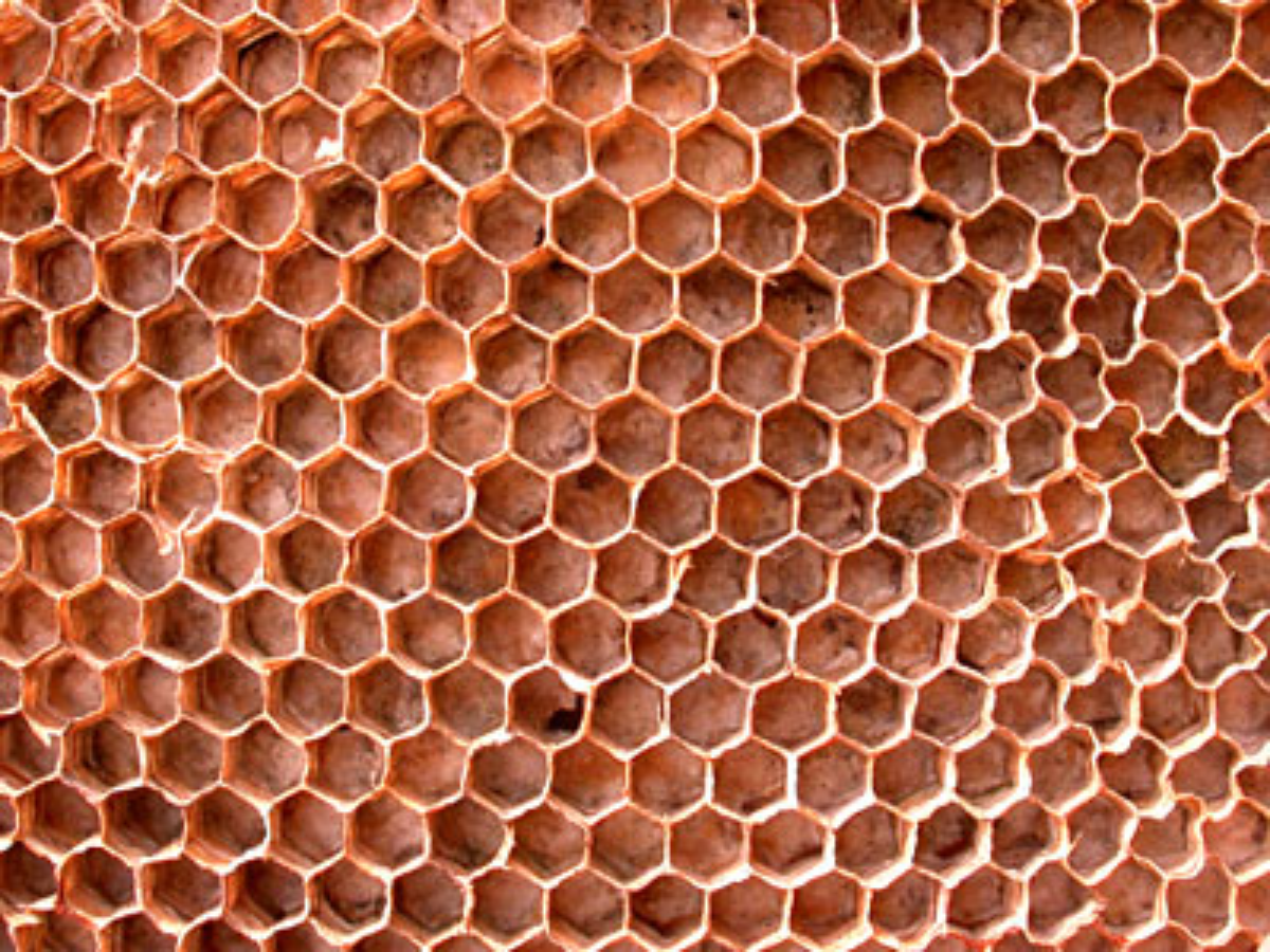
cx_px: 635
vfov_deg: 18.9
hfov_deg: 25.0
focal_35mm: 78
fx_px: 2862
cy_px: 476
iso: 100
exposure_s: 1/133
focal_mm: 16.2
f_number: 6.3
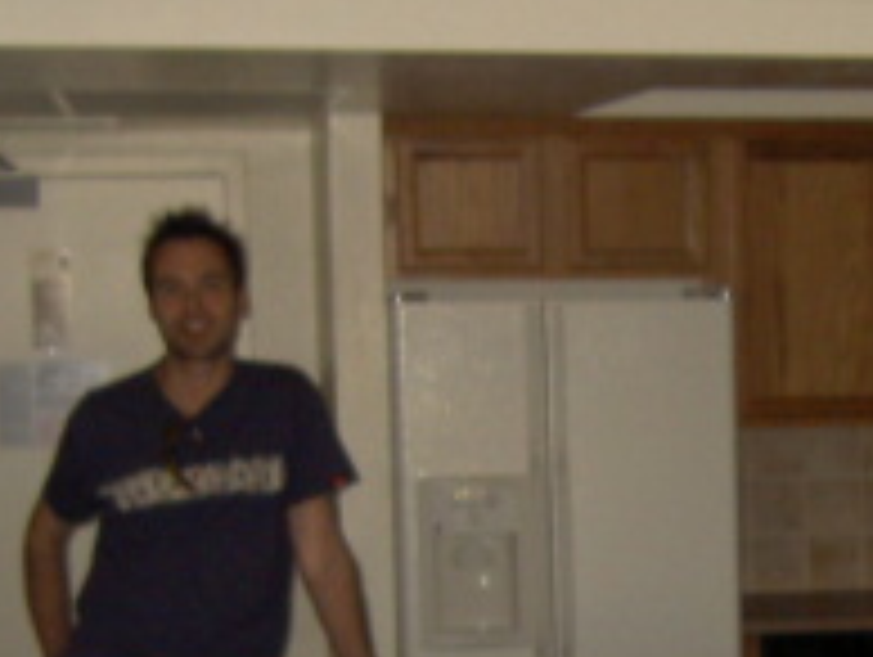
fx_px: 2828
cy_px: 788
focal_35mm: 112
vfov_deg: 12.9
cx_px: 958
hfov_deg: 17.0
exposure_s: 1/60
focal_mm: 5.6
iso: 100
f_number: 2.8
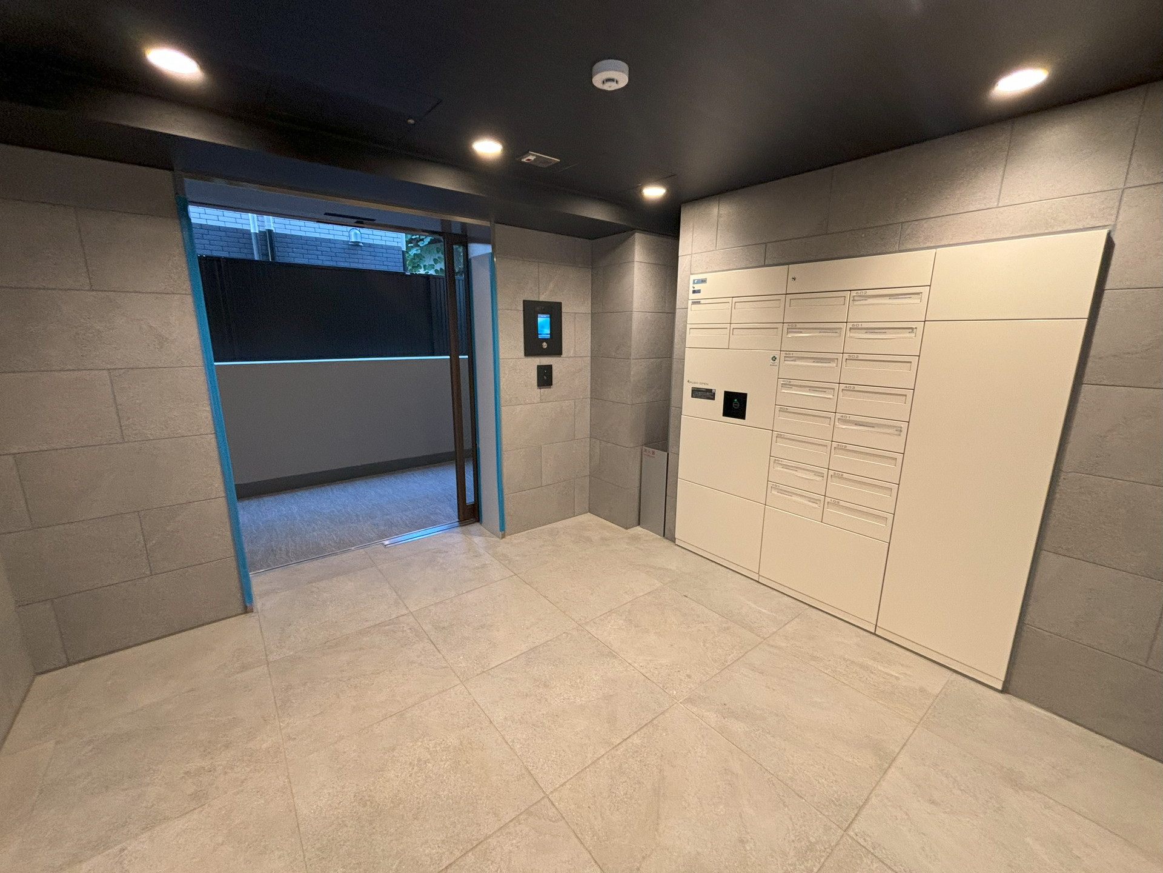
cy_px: 436
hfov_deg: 106.2
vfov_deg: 89.9
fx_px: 437
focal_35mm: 13
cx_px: 582
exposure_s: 1/63
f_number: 2.4
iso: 250
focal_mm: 1.54
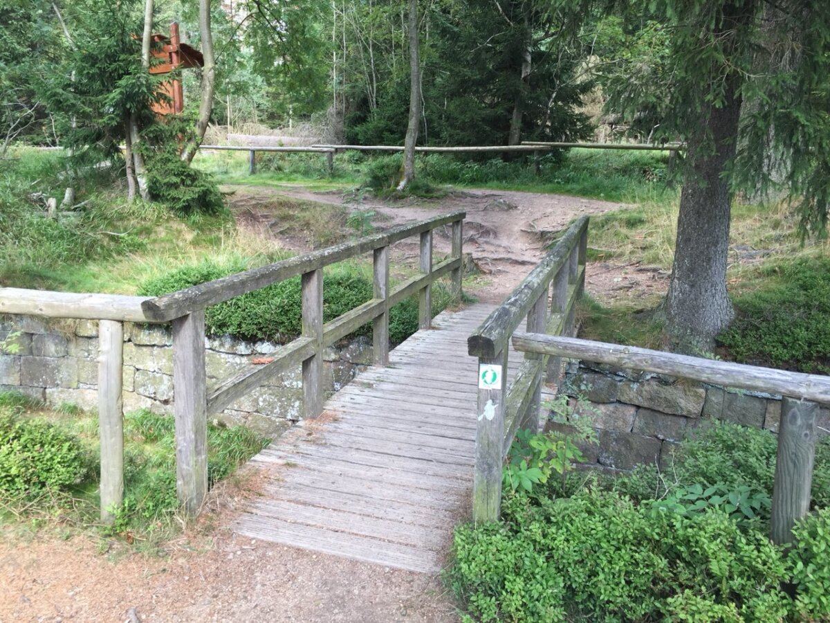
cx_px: 415
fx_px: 695
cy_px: 312
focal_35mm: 29
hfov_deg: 61.7
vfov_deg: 48.2
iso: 32
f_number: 2.2
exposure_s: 1/120
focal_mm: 4.15
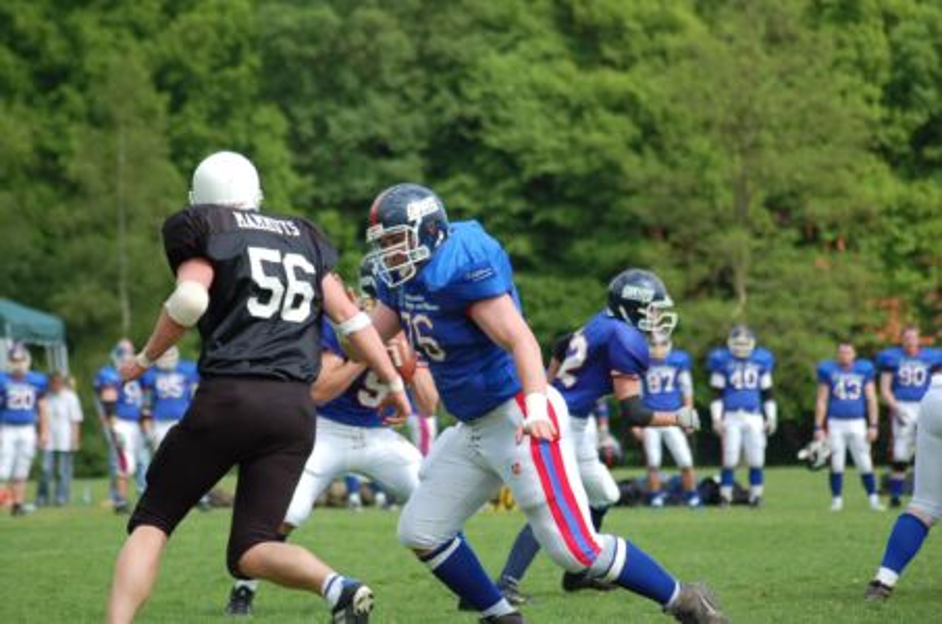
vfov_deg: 6.8
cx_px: 471
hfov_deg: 10.2
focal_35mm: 202
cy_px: 312
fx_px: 5288
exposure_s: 1/1000
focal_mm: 135
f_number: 4.5
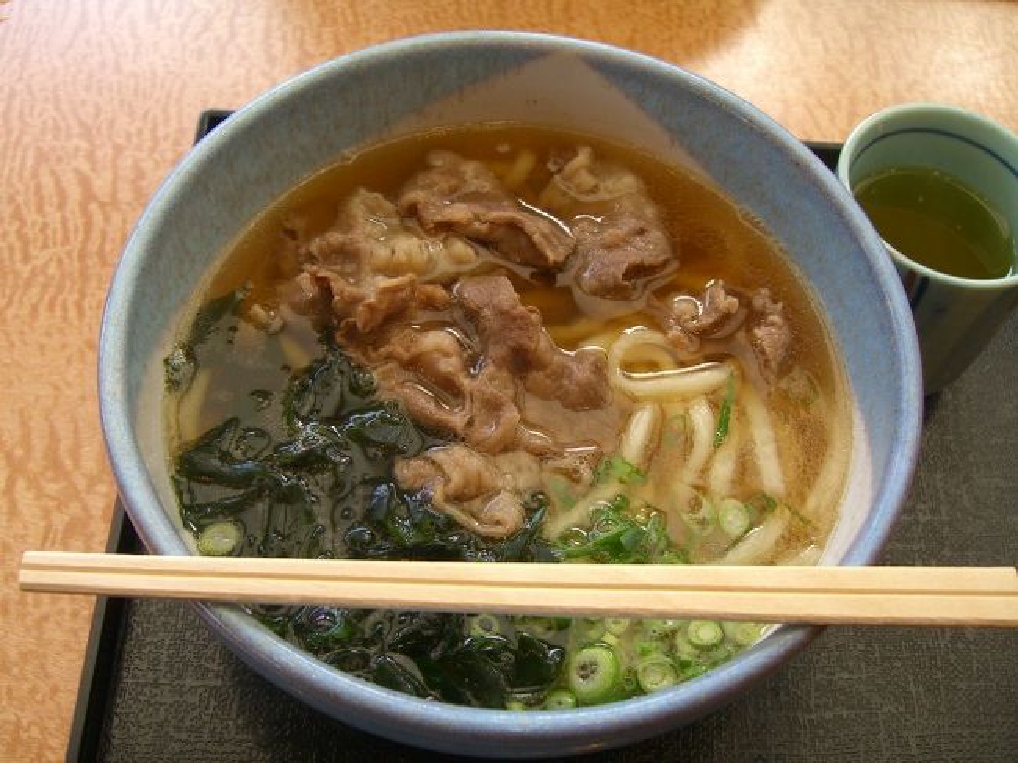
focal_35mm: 38
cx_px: 509
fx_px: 1117
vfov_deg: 37.7
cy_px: 382
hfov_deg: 49.0
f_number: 2.8
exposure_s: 1/125
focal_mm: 7.9
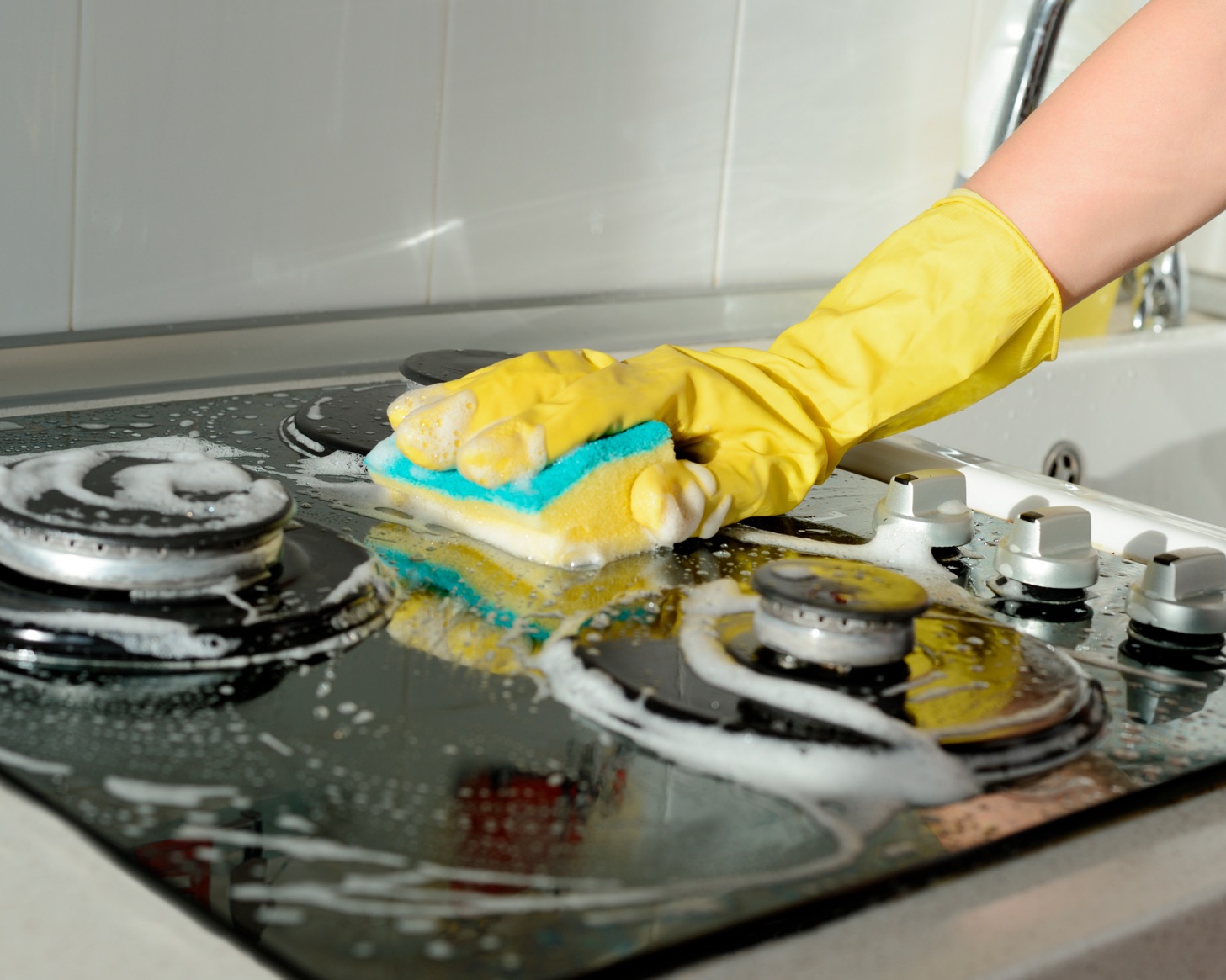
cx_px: 684
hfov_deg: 32.5
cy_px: 484
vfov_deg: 26.2
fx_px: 2104
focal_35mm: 58
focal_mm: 50
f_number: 6.3
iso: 100
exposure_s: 1/125
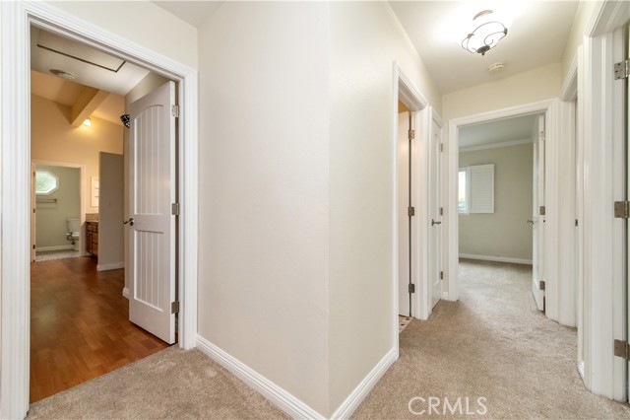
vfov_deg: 81.1
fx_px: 245
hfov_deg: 104.3
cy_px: 210
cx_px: 315
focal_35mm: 14
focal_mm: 14
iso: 360
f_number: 4
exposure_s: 1/60
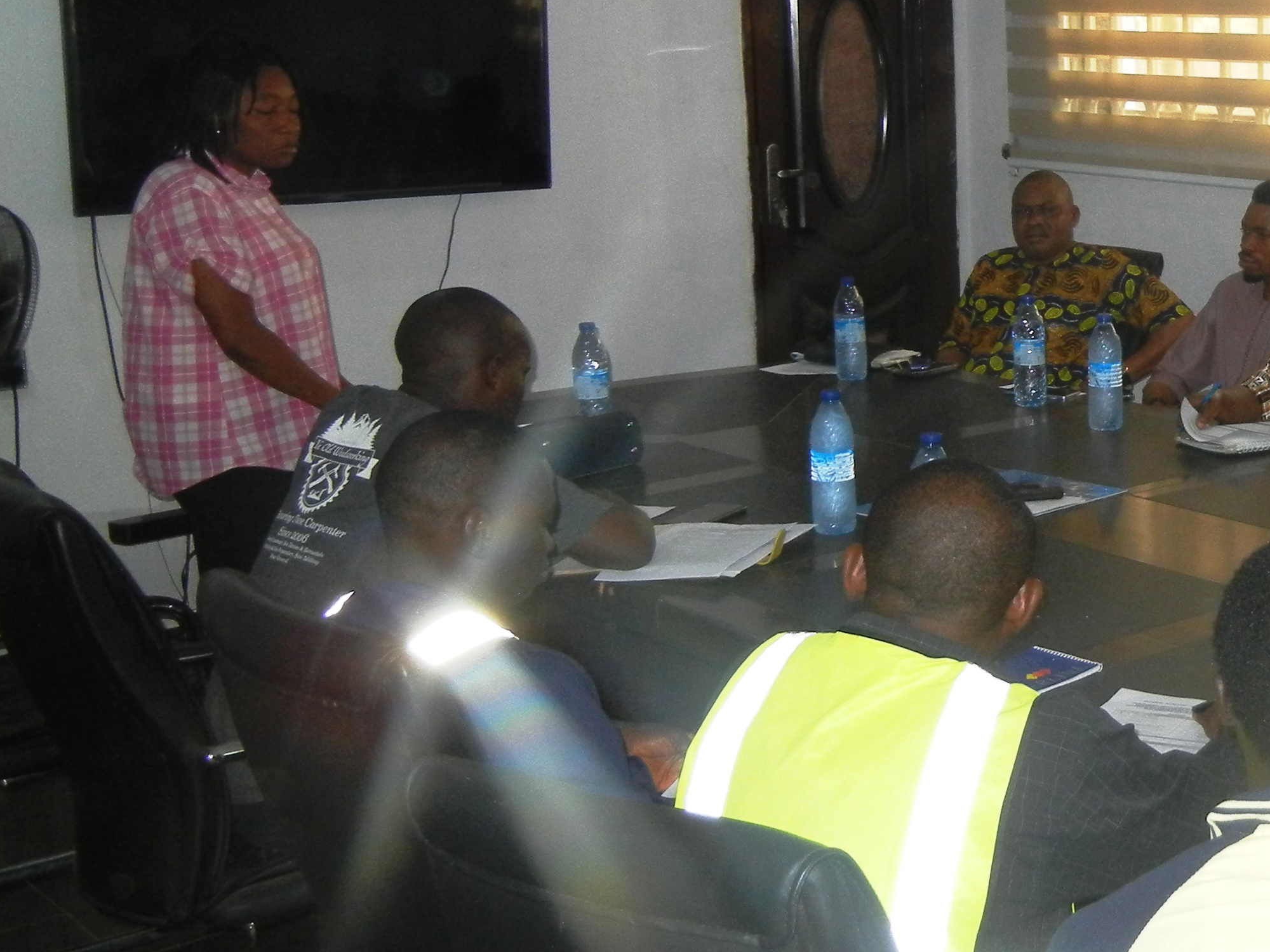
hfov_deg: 30.0
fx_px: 2201
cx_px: 1266
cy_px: 331
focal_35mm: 60
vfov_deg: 24.3
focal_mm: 5.4
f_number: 3.5
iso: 314
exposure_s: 1/30
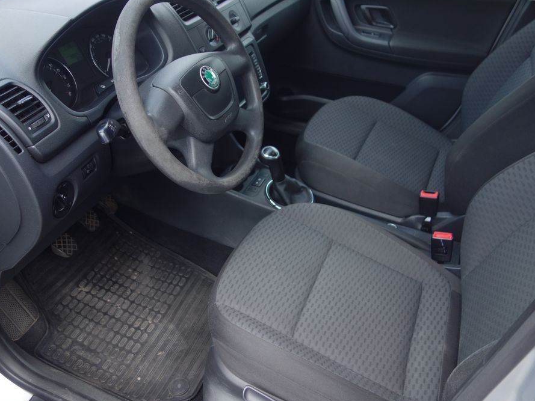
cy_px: 200
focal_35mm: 31
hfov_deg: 58.3
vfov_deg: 45.5
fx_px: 479
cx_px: 265
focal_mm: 10.4
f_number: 2
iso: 125
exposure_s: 1/400
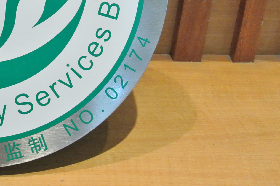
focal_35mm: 85
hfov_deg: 22.6
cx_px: -24
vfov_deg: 15.7
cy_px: -9
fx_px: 661
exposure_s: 1/100
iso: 800
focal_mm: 12.5
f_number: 3.8
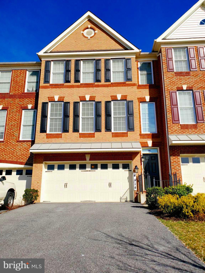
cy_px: 136
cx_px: 102
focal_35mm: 26
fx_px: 205
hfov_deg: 53.1
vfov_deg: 67.3
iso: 50
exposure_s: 1/2593
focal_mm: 4.3
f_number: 2.4
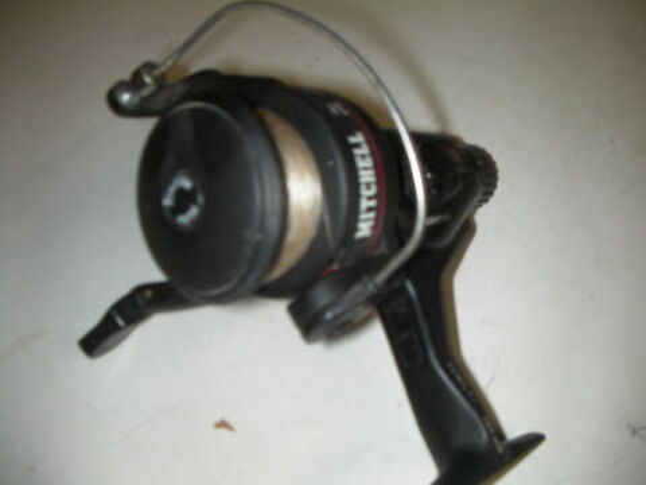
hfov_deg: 49.0
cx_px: 323
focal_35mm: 38
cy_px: 242
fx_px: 709
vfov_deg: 37.7
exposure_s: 1/30
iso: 200
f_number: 3.5
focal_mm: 6.3
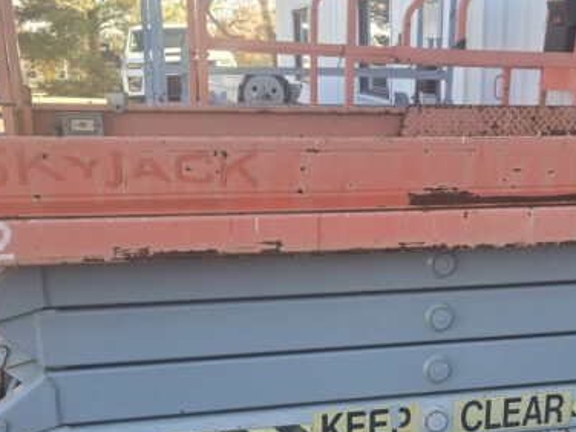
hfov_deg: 38.6
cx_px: 374
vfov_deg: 29.2
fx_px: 815
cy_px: 322
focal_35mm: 49
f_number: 1.8
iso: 25
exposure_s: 1/210
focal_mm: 5.4
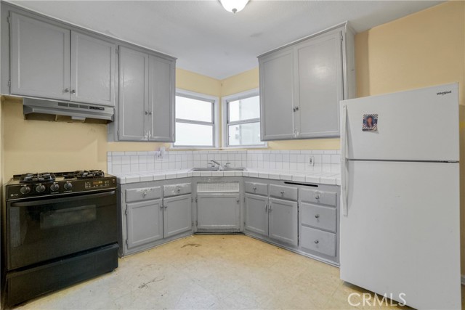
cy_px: 155
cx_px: 232
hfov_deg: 100.4
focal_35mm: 15
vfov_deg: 77.4
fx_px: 194
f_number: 4
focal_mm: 10
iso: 800
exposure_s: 1/30
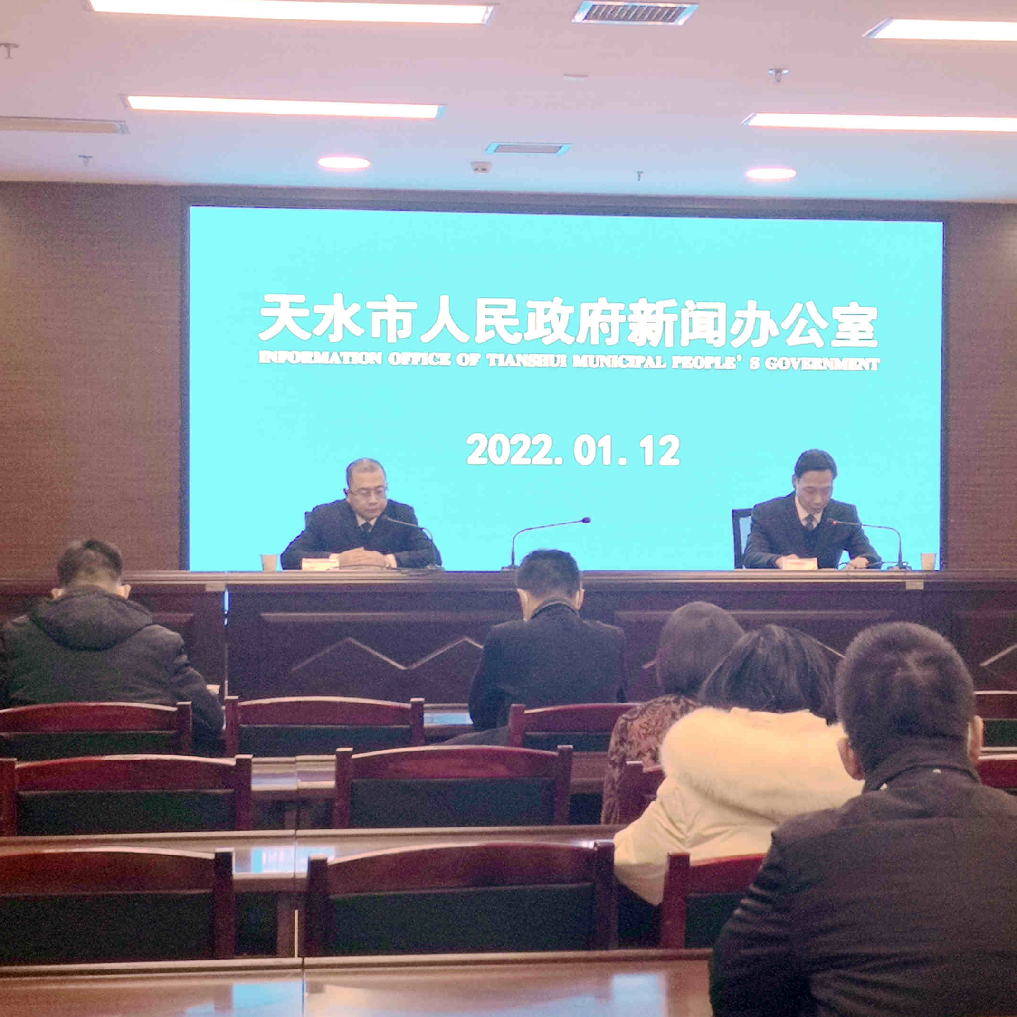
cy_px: 509
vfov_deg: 32.8
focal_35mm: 52
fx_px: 1728
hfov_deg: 32.7
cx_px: 610
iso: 80
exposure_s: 1/50
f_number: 1.8
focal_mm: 4.75
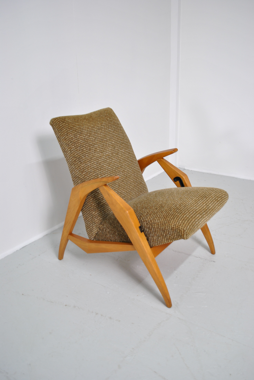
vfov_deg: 61.9
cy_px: 190
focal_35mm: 30
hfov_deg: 43.7
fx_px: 317
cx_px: 127
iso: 320
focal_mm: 20
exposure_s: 1/30
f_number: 4
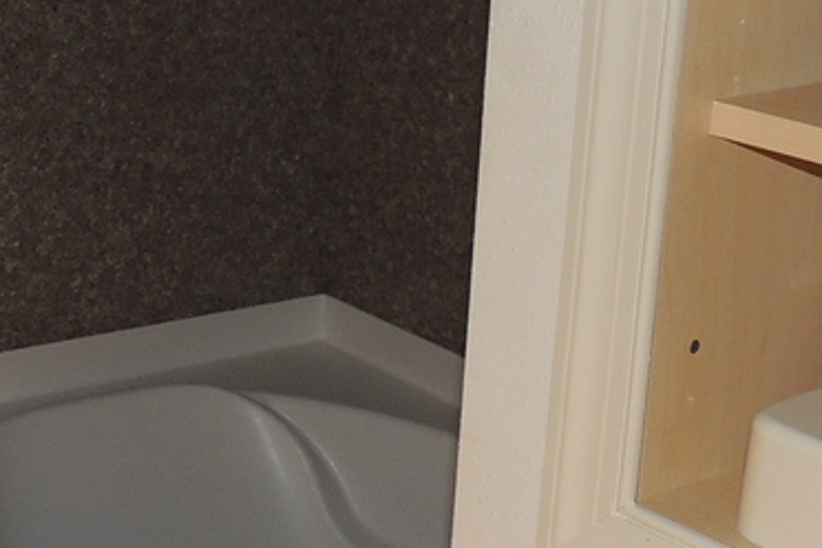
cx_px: 7
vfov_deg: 15.8
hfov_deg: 22.7
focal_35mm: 86
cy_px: 152
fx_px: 1964
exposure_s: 1/30
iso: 200
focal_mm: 4.3
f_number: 3
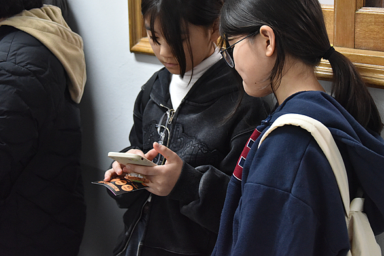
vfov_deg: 18.1
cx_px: 223
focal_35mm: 75
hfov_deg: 27.0
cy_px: 93
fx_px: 800
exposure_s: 1/125
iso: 3200
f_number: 4.5
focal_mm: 55
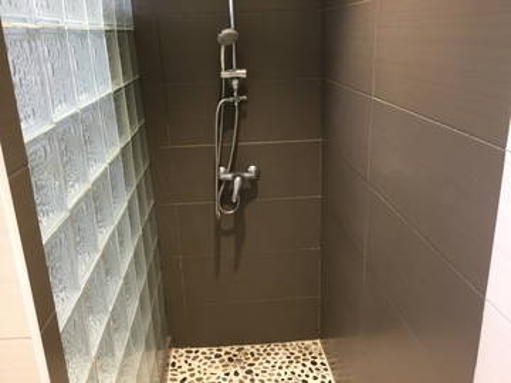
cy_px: 192
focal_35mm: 31
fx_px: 458
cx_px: 256
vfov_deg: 45.4
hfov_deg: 58.4
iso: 125
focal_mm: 3.3
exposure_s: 1/33
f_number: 2.4
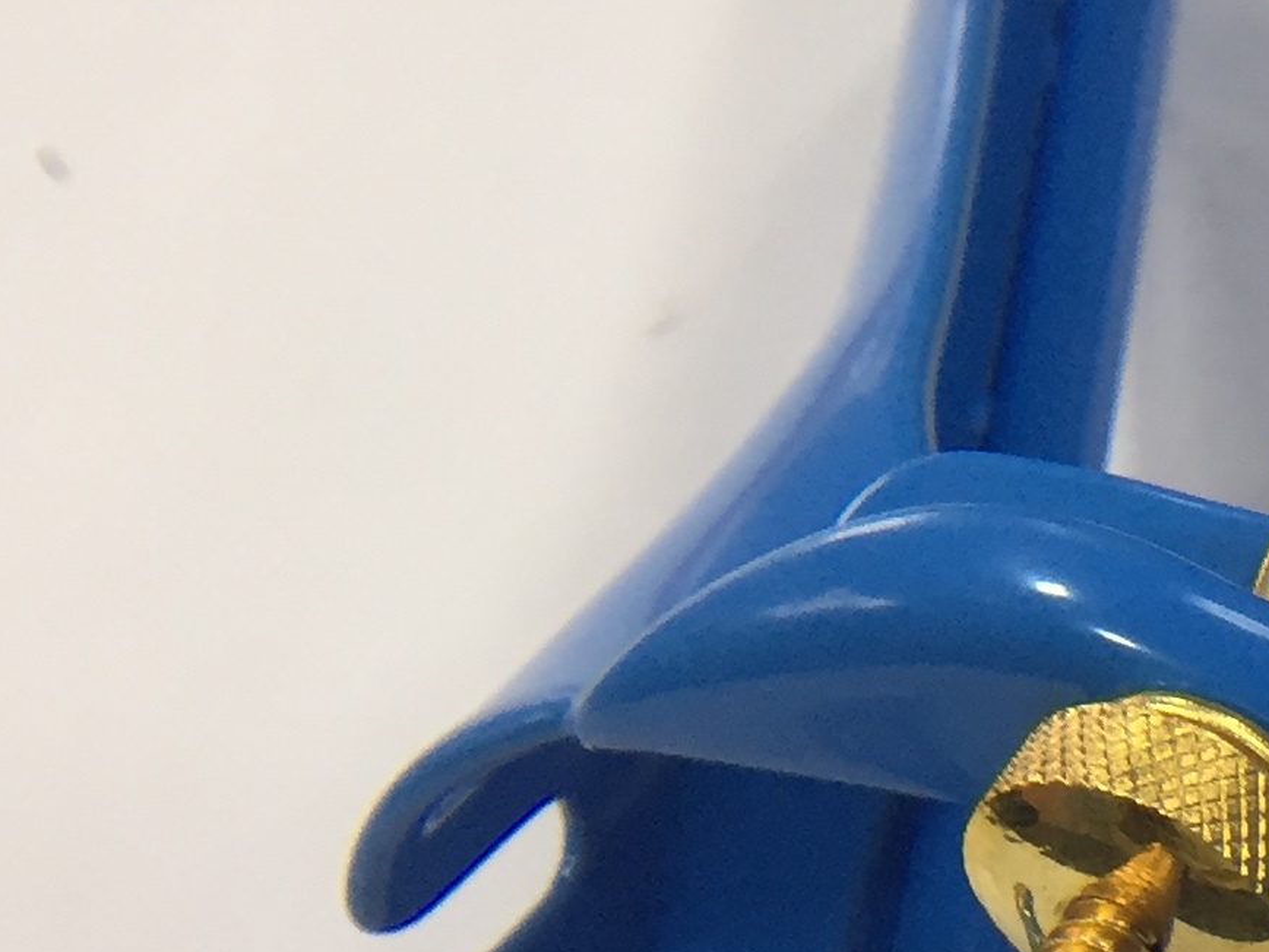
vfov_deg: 13.5
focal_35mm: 109
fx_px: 3996
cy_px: 864
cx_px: 2032
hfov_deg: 16.1
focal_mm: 4.15
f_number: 2.2
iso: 32
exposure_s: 1/33
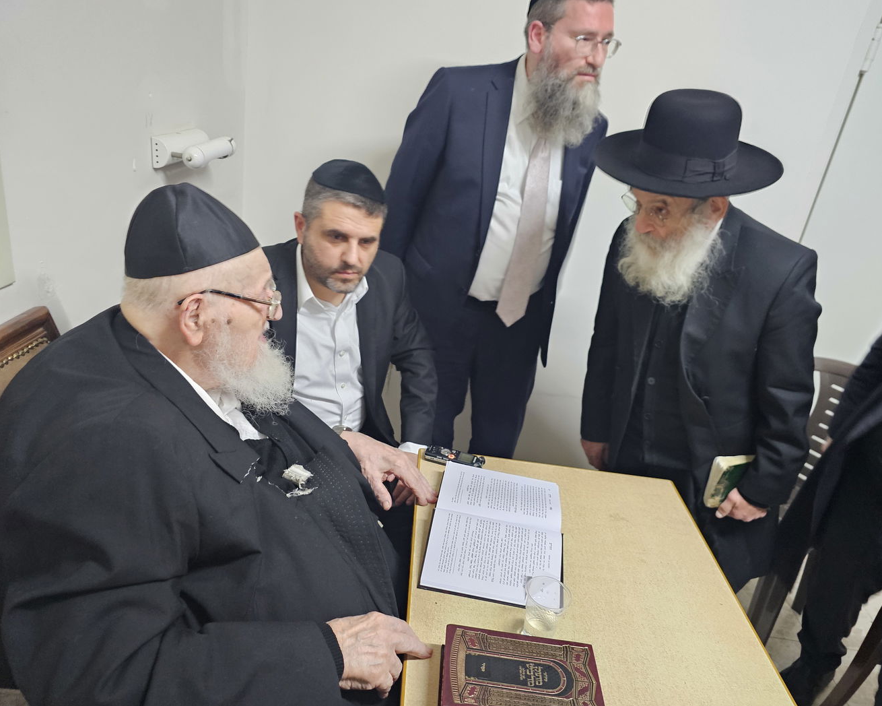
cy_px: 353
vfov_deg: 58.8
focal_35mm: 24
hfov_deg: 70.2
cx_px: 469
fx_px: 626
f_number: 1.7
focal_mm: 6.3
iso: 640
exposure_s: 1/33
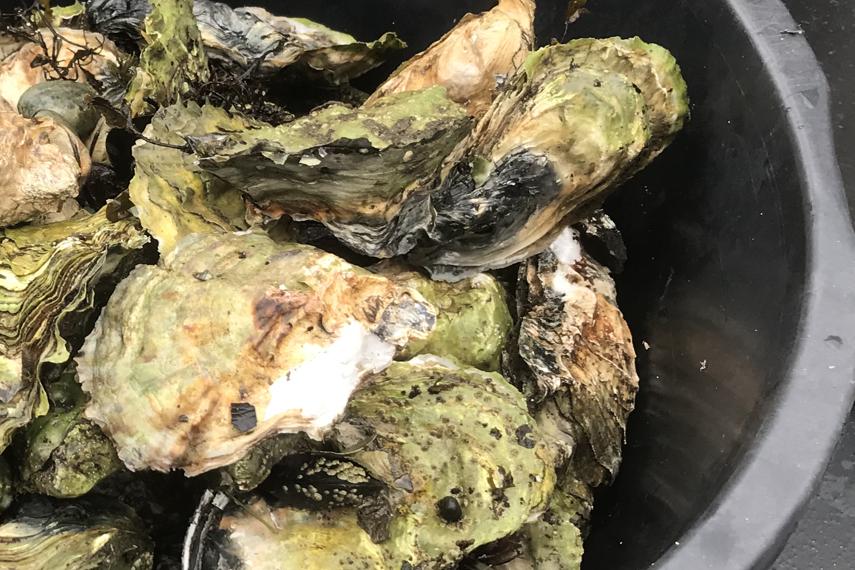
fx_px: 1520
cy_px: 306
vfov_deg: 21.2
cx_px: 55
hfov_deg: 29.8
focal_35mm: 64
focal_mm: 3.99
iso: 20
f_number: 1.8
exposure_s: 1/348
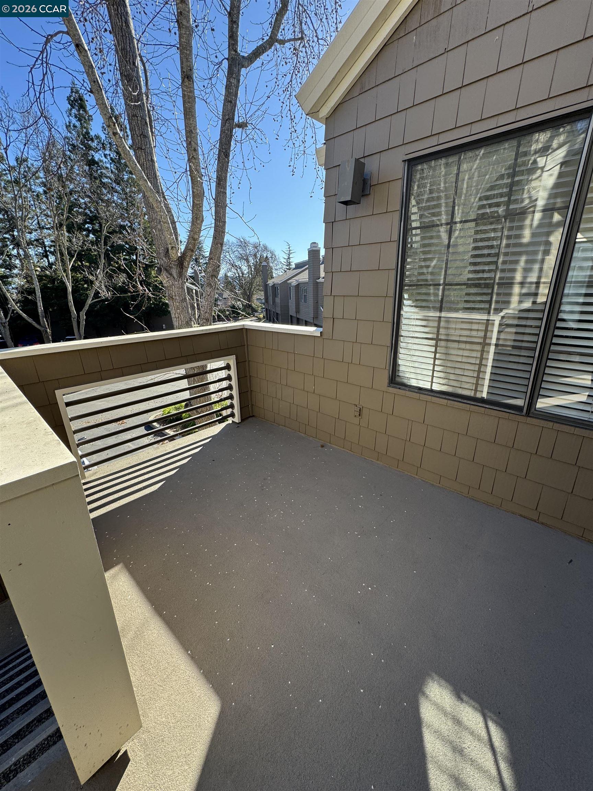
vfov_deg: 102.1
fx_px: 320
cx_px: 296
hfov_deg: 85.7
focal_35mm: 14
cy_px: 396
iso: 40
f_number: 2.2
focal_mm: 2.22
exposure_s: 1/324
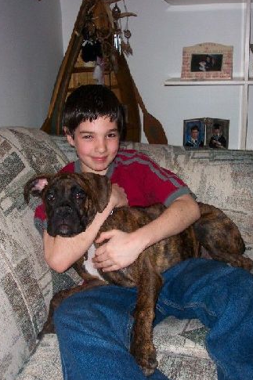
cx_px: 121
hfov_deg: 34.2
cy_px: 197
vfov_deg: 49.6
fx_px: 411
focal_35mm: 39
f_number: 2.8
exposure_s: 1/30
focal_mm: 7.5
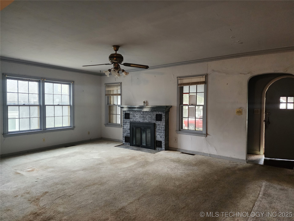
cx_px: 147
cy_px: 110
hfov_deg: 73.9
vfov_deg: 58.9
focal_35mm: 23
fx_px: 195
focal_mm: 6.4
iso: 500
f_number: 1.8
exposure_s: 1/120
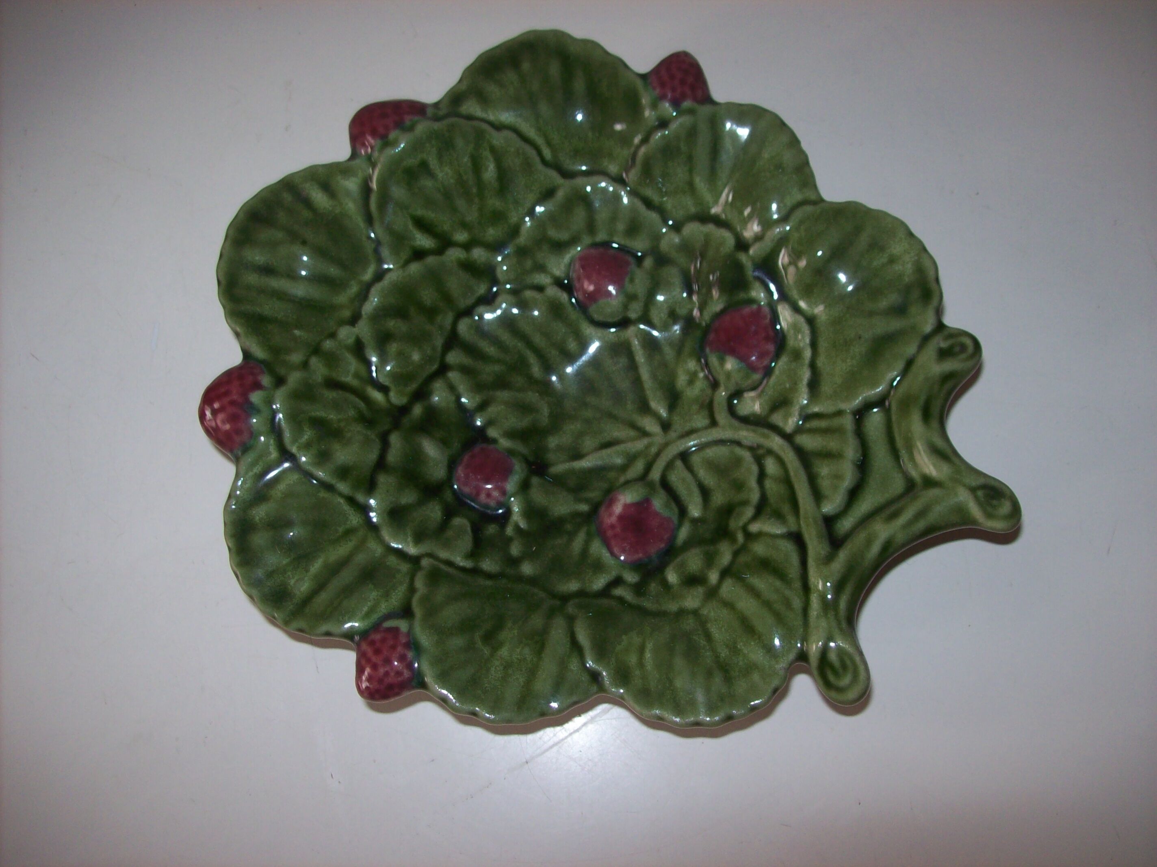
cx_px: 578
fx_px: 1203
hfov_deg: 51.4
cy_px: 434
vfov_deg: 39.6
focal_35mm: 36
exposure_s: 1/64
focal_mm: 6
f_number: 2.7
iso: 80
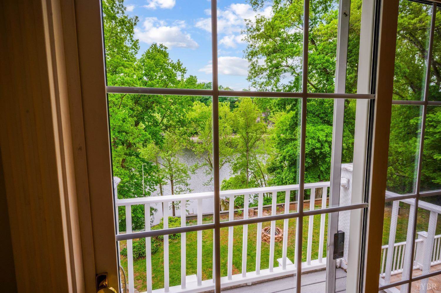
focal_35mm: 18
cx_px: 220
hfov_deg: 88.5
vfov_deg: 65.8
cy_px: 146
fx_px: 226
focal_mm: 18.5
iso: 100
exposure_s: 1/80
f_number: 10
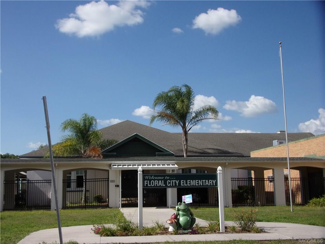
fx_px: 366
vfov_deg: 36.8
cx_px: 162
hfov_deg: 47.9
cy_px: 122
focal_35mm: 39
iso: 80
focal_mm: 7
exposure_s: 1/1100
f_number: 3.9
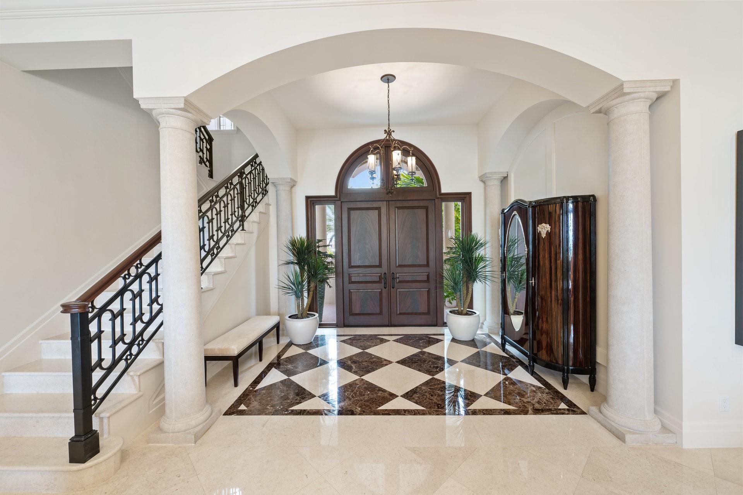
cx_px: 372
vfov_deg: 81.2
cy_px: 248
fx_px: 289
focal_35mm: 14
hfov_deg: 104.3
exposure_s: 1/2
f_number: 7.1
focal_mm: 14
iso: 250
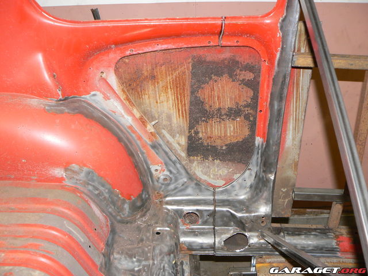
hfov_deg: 51.4
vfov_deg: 39.7
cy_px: 138
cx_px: 184
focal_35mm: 36
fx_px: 383
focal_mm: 6
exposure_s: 1/30
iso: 100
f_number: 2.8
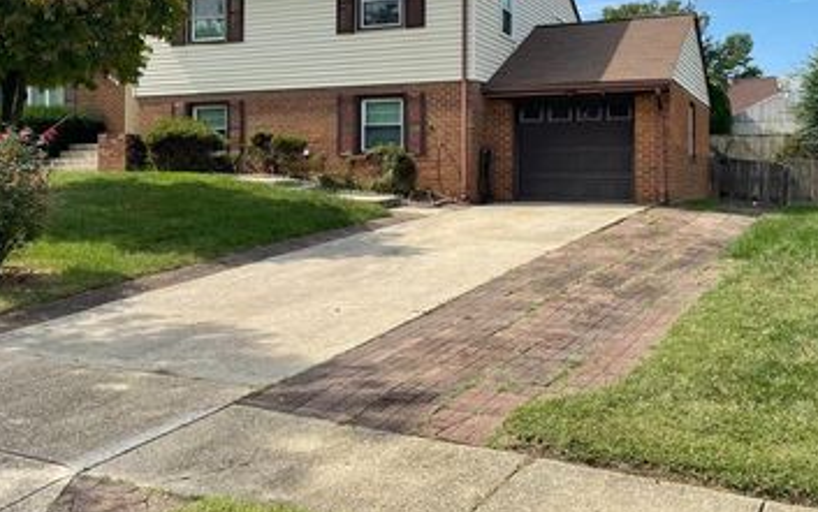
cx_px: 368
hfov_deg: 50.3
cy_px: 142
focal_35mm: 39
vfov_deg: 32.3
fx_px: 870
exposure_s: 1/3610
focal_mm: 4.2
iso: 32
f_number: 1.6
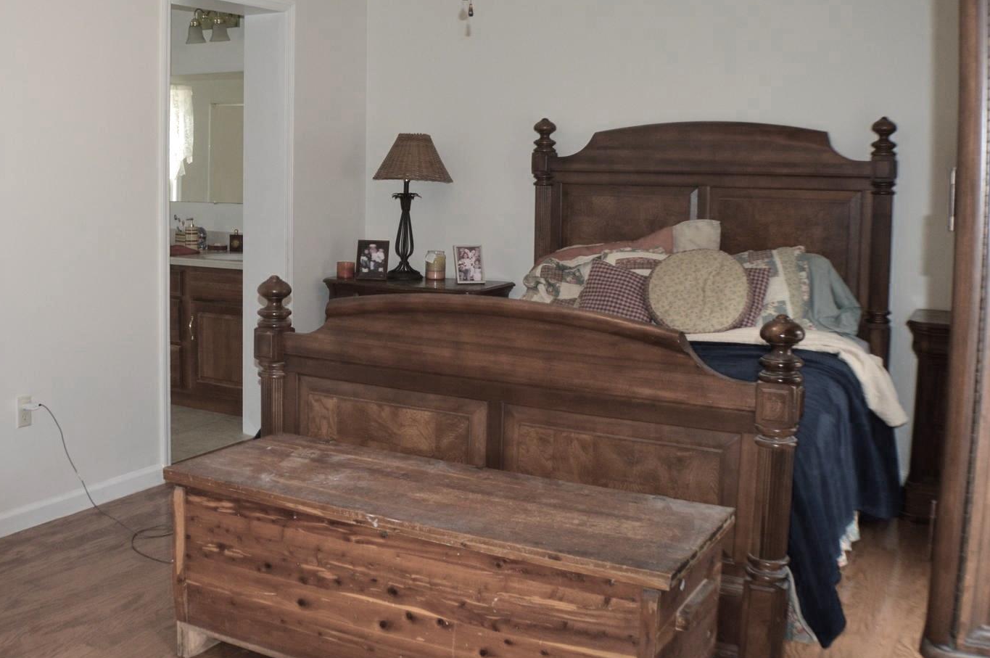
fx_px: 1422
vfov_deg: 25.9
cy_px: 232
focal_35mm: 52
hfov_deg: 37.8
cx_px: 295
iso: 800
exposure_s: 1/60
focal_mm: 23
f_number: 3.8
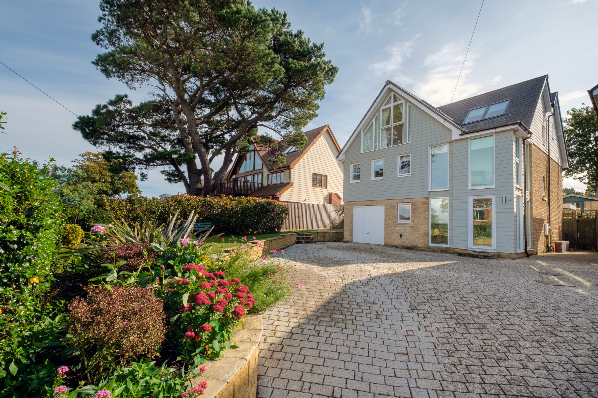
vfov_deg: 77.3
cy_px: 199
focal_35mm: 15
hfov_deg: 100.4
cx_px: 299
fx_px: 249
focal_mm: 10
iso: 200
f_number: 9
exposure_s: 1/220
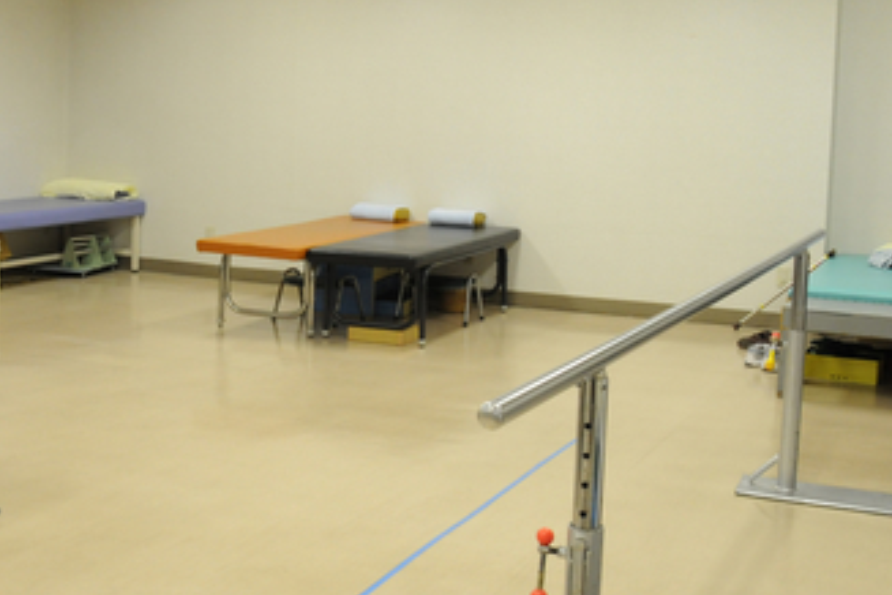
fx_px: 1363
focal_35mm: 55
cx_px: 281
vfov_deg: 24.5
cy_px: 206
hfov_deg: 35.8
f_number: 8
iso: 800
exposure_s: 1/15
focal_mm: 20
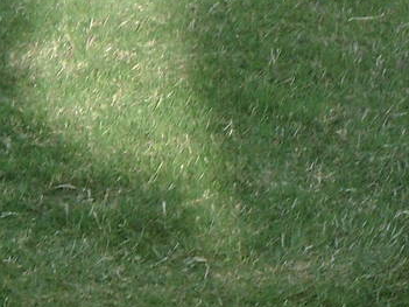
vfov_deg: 3.1
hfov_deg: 4.1
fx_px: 5658
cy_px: 181
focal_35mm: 479
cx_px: 484
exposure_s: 1/125
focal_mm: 17.7
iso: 80
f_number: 5.3
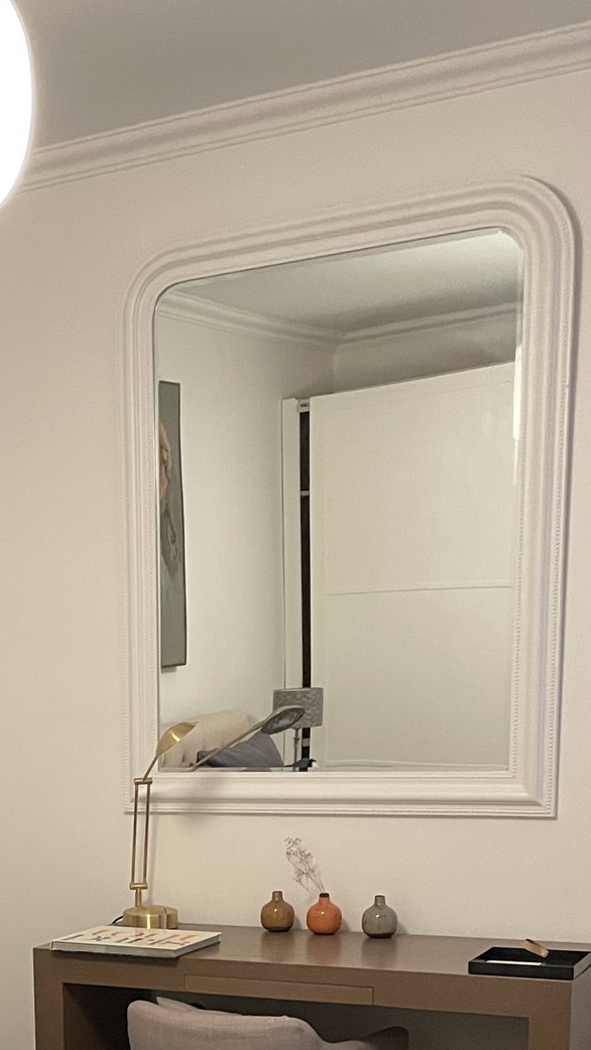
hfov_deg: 19.6
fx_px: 1616
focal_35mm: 58
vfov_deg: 34.0
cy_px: 955
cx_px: -94
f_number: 1.6
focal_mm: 4.2
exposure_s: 1/50
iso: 400
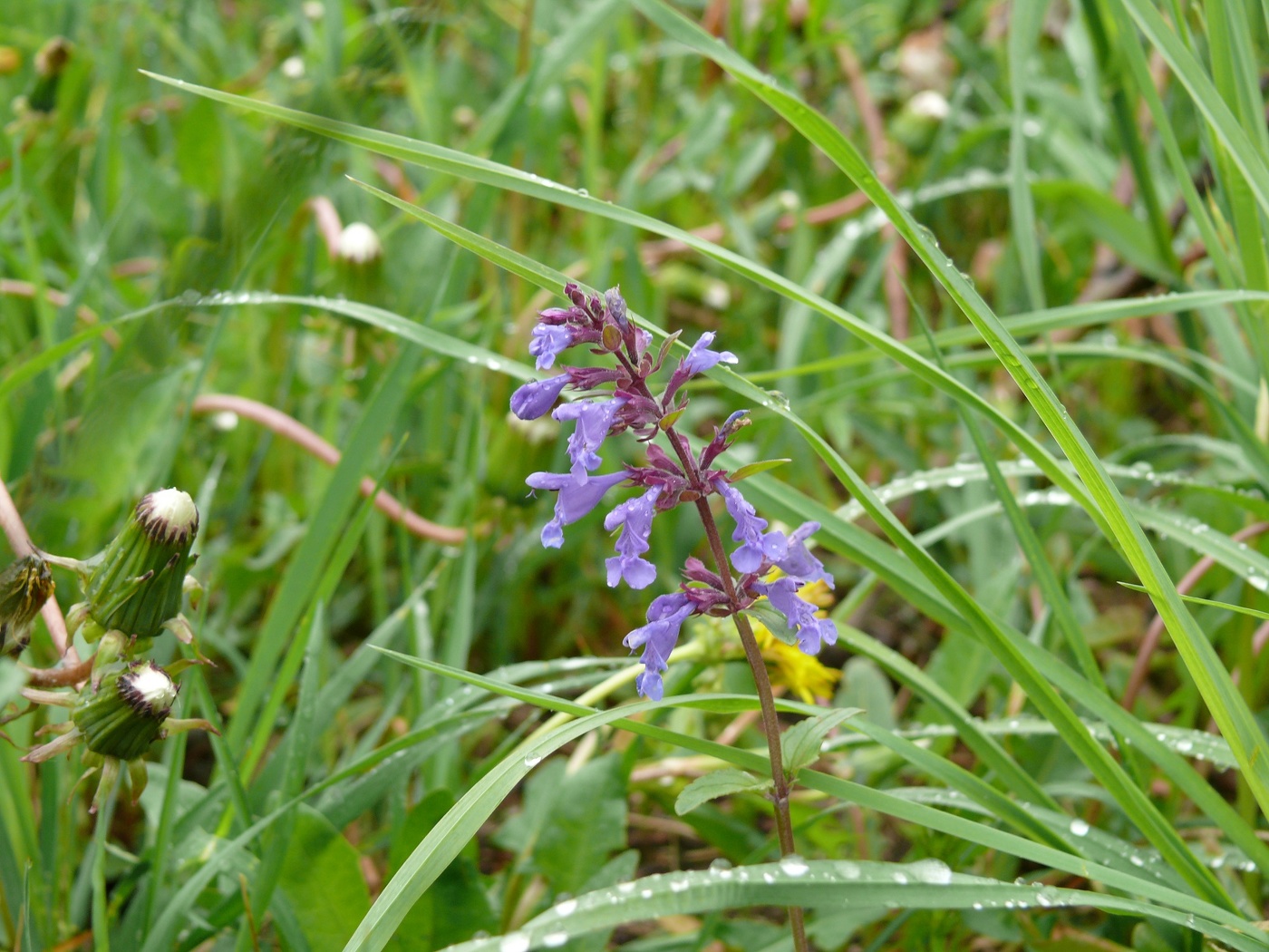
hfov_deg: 36.8
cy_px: 476
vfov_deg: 28.0
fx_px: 1906
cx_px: 634
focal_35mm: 52
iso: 100
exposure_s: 1/100
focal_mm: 11
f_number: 3.6
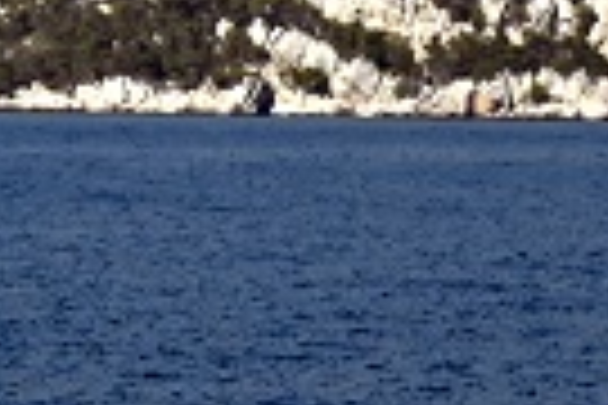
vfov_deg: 2.5
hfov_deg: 3.7
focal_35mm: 555
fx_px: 9373
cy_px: -754
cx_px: 315
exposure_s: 1/1250
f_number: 4.5
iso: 100
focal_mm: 75
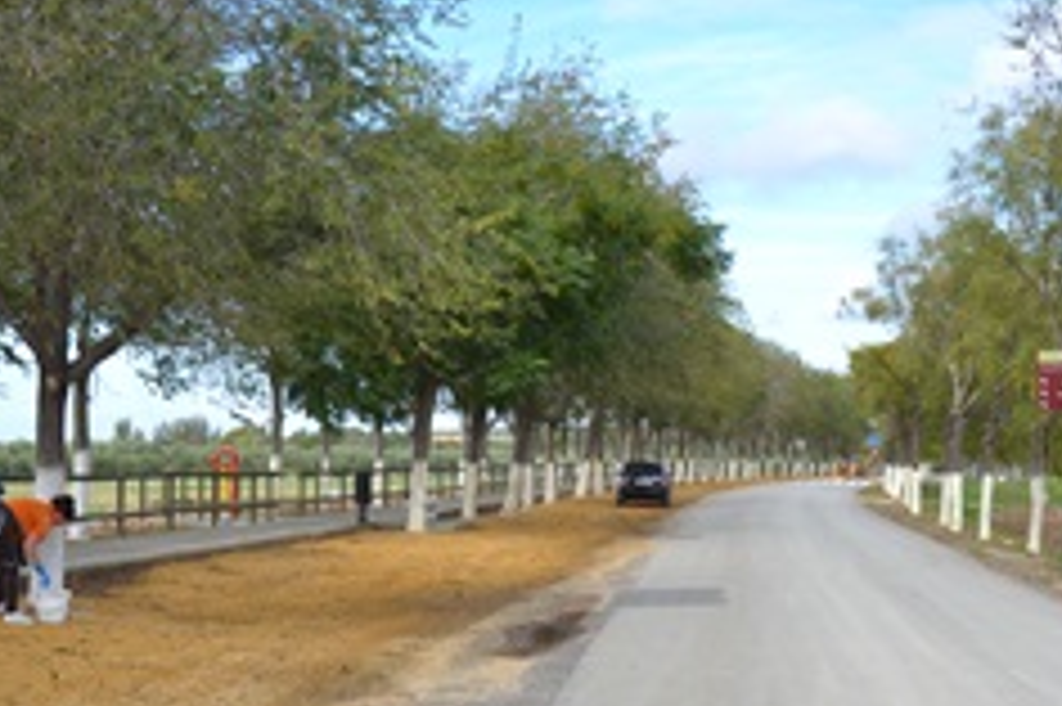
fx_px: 1857
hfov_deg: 31.9
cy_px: 373
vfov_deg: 21.5
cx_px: 540
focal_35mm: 63
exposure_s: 1/200
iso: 100
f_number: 7.1
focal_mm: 22
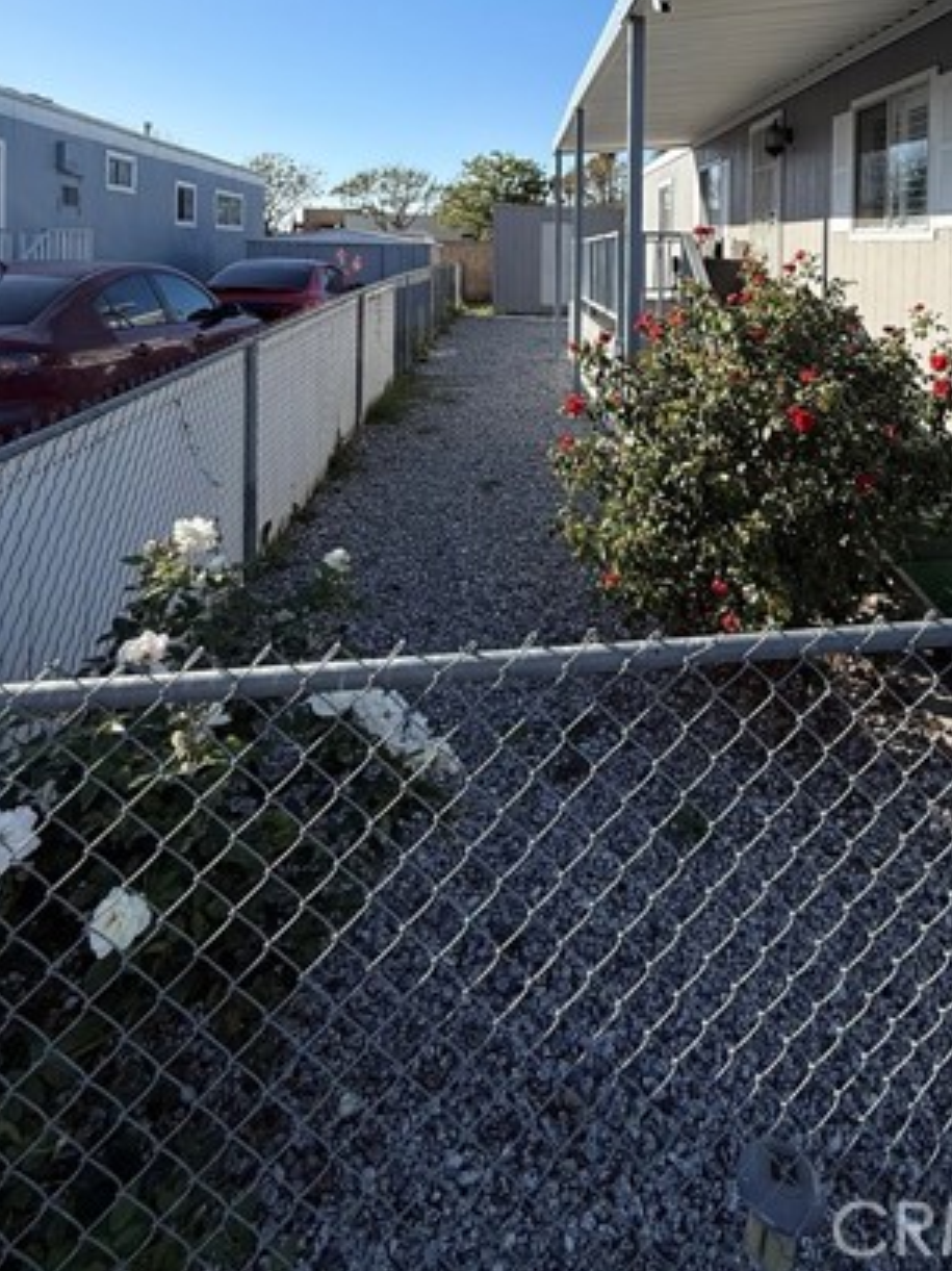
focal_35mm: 22
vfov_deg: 69.8
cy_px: 275
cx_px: 627
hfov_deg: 59.8
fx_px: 807
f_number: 2.2
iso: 50
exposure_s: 1/1399
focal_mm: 2.22
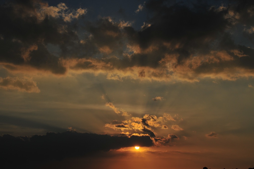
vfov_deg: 21.5
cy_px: 84
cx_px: 127
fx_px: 444
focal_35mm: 63
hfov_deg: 31.9
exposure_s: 1/800
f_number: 14
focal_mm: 42
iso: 200
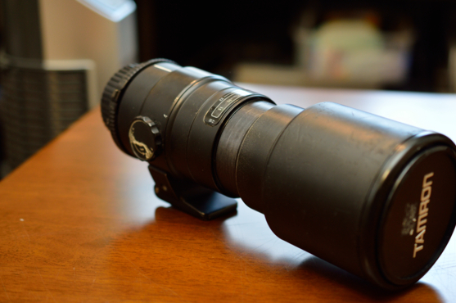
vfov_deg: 19.7
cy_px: 147
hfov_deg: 29.3
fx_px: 873
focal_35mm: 69
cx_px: 248
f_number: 2.8
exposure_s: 1/160
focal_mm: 40
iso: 400
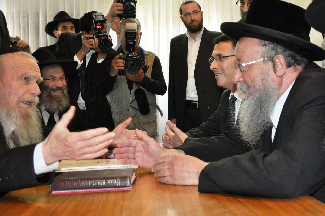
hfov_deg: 67.4
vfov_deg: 47.9
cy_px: 108
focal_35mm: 27
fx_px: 244
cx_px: 162
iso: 800
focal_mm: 18
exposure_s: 1/60
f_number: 3.5
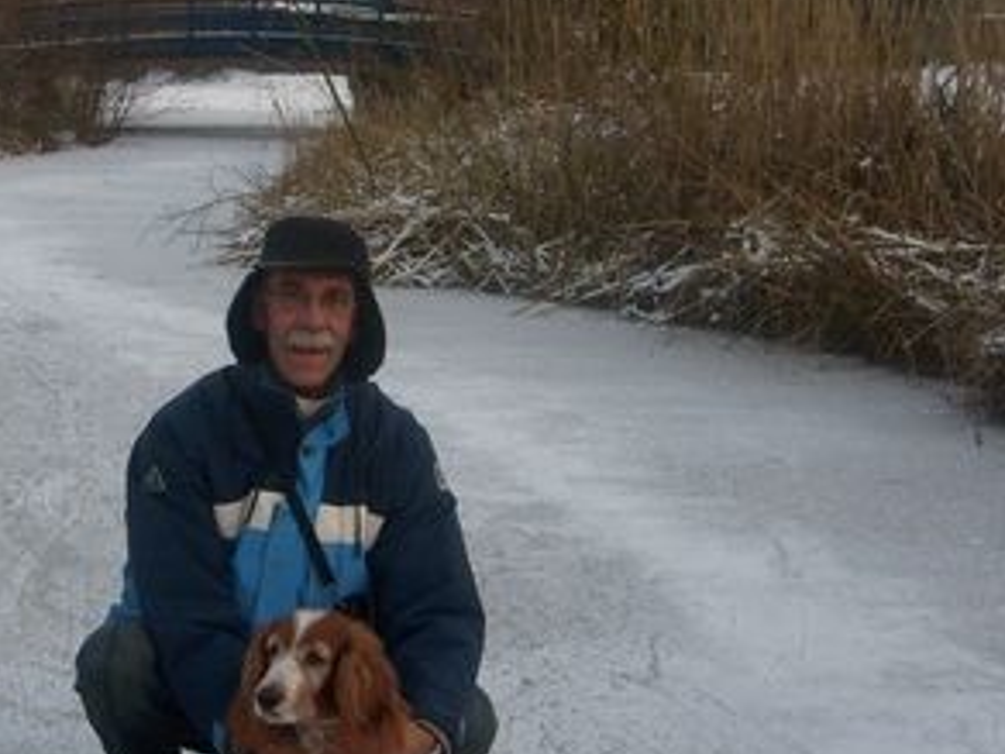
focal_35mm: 72
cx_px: 282
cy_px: 251
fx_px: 2090
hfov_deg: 26.8
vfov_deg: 20.4
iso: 80
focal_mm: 5.8
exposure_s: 1/350
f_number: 2.8
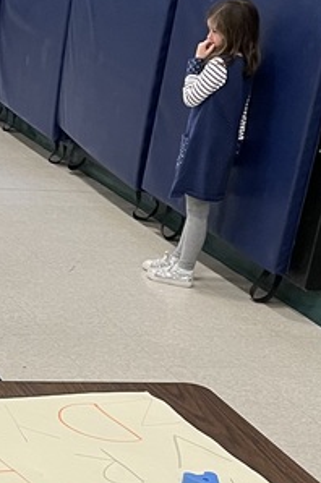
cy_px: 404
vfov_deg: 21.6
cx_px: -110
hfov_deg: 14.0
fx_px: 1247
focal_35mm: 93
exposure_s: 1/60
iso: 100
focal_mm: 4.2
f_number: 1.6
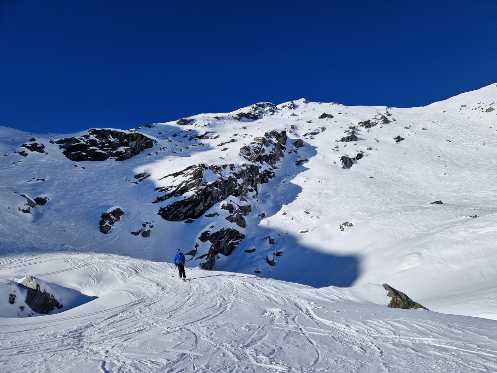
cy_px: 186
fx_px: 330
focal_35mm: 23
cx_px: 248
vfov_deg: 58.9
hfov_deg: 73.9
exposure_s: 1/3776
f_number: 1.8
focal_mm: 5.4
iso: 50
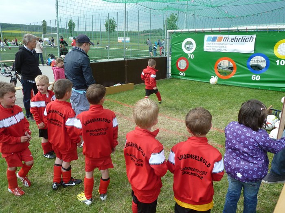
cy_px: 106
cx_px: 142
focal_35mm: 25
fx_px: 206
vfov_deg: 54.9
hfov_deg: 69.4
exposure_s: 1/250
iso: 80
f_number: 4
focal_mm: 4.1
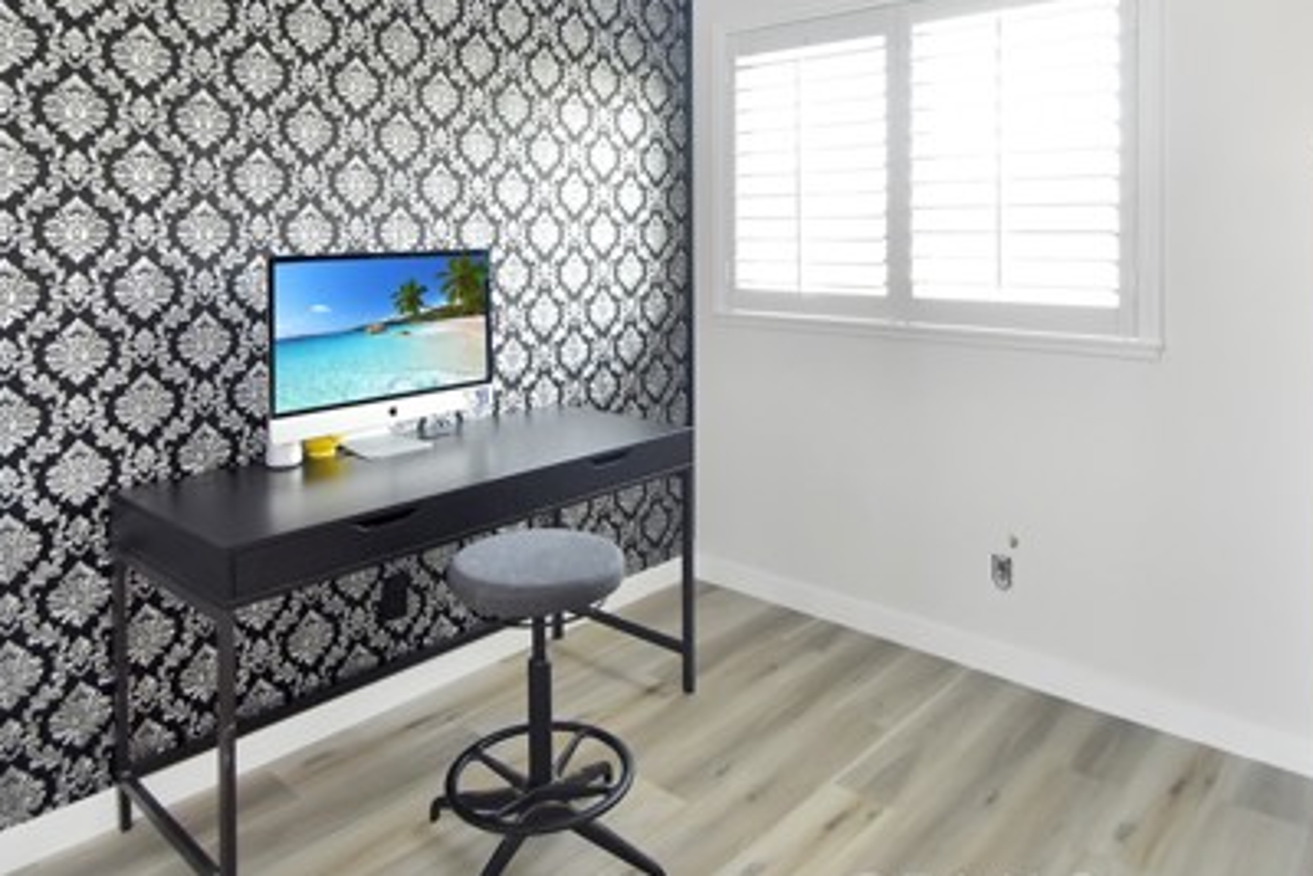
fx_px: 876
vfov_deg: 51.5
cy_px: 251
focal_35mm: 24
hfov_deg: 73.7
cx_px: 673
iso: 640
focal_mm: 10
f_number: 4
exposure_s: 1/60
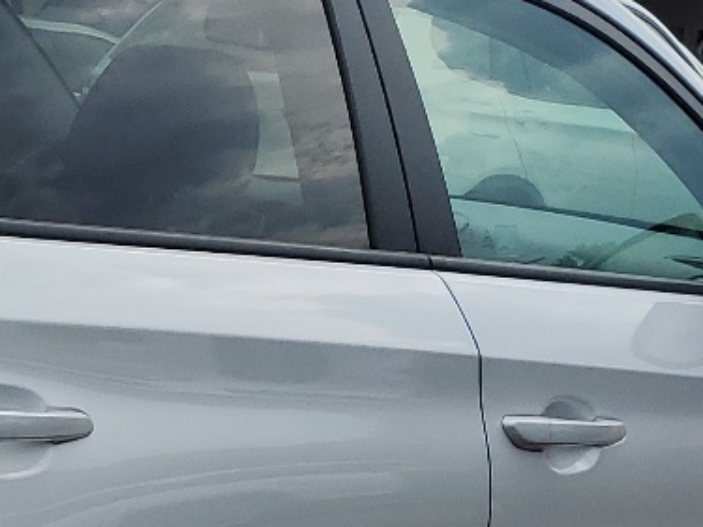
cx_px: -296
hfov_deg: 16.4
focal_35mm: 111
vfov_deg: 13.2
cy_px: 459
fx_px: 2254
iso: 50
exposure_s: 1/2500
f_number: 1.5
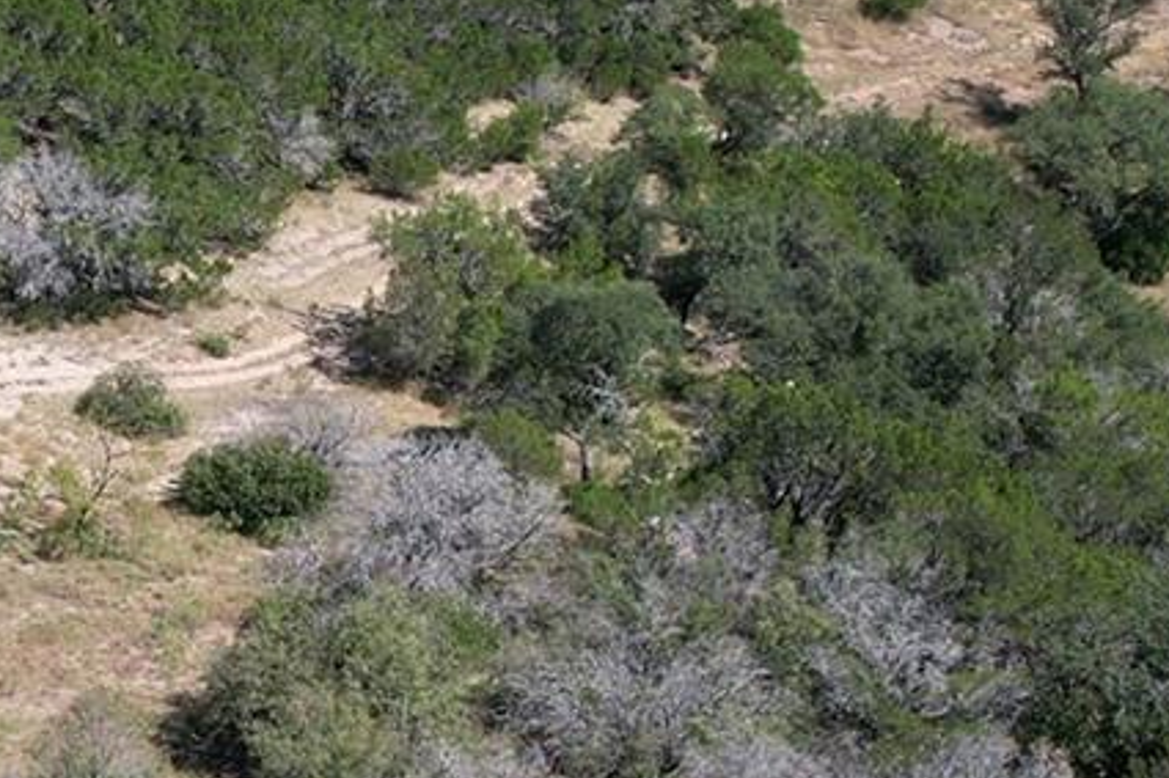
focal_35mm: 106
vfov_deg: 12.9
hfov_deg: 18.3
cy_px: 543
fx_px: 3441
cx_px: -245
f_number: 2.8
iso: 100
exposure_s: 1/1500
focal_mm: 8.38
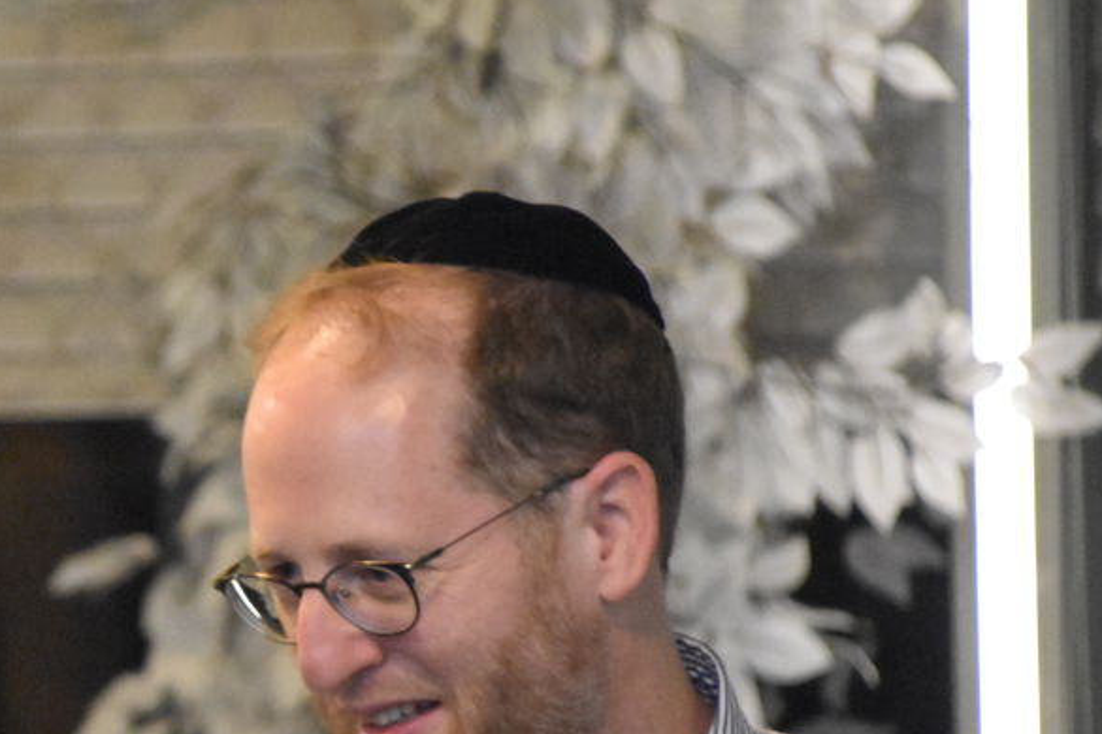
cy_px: 697
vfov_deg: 2.6
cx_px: -107
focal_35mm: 520
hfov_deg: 4.0
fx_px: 15923
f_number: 6
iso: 9000
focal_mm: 145
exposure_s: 1/125
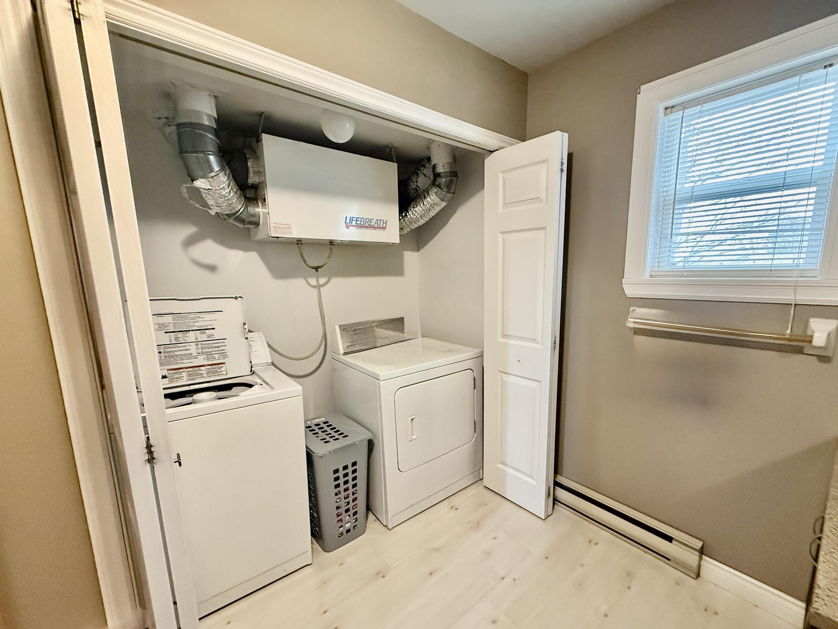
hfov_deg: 98.0
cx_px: 448
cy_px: 334
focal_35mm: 15
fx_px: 363
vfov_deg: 81.6
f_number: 2.2
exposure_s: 1/60
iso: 800
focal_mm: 2.22
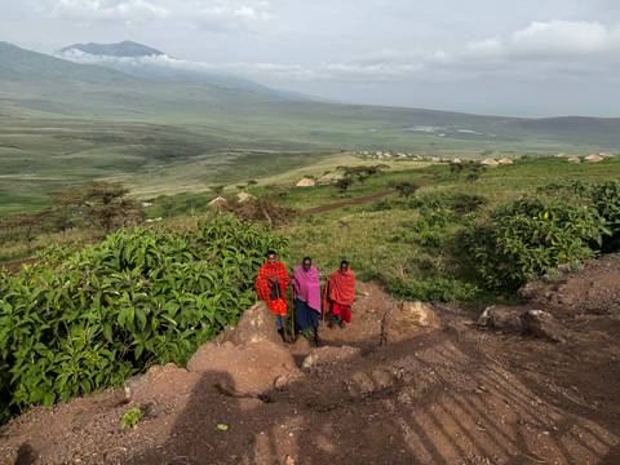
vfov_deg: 56.8
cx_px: 310
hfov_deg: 71.6
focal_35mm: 24
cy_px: 232
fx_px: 430
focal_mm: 6.76
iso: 80
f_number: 1.78
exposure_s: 1/3096
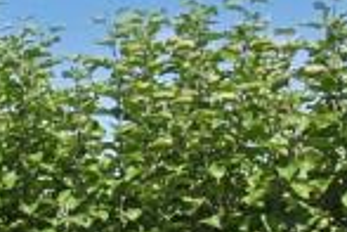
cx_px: -614
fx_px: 2014
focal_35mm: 209
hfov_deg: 8.6
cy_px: 503
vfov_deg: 6.3
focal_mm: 20
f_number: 9
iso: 100
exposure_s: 1/200
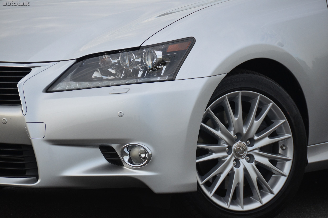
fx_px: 2728
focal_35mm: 300
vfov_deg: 4.6
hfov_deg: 6.9
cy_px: 109
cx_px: 164
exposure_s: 1/1000
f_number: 5.6
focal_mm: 200
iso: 800
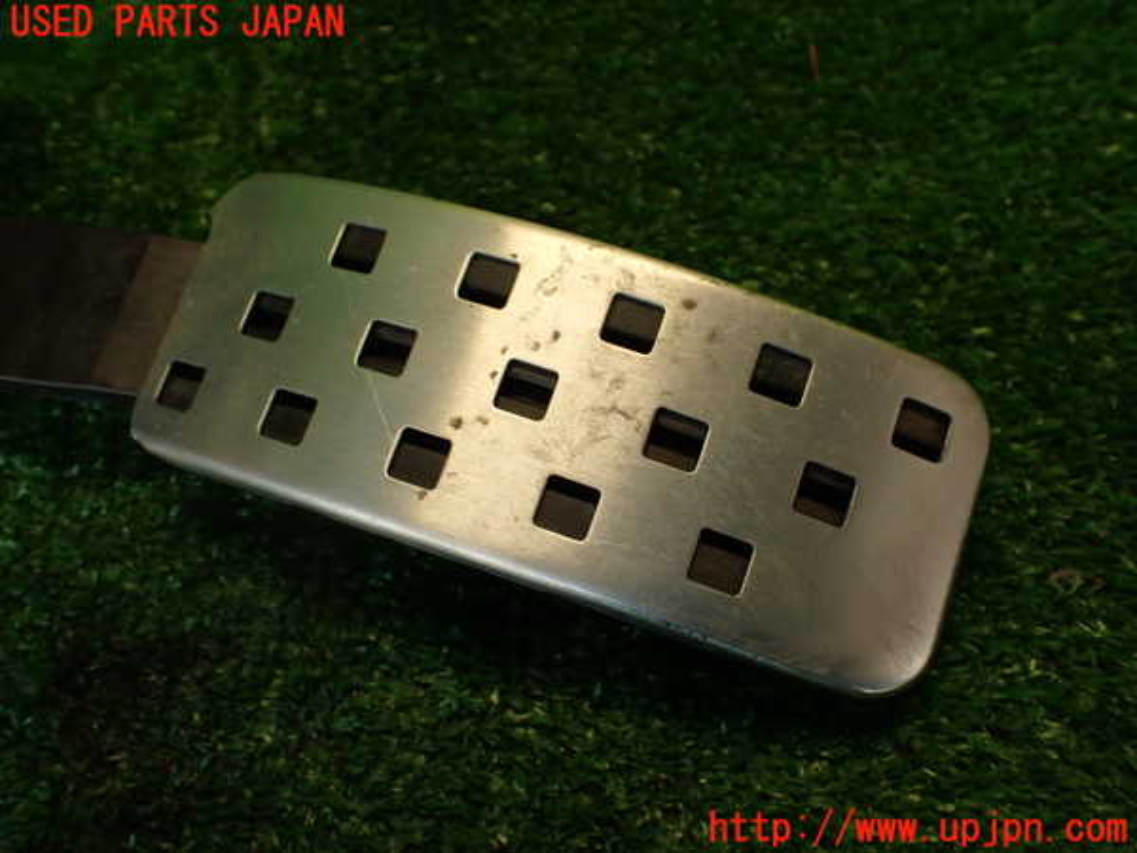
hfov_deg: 56.8
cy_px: 426
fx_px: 1051
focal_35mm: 32
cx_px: 568
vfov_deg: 44.2
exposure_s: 1/60
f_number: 2.4
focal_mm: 5.79
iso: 160
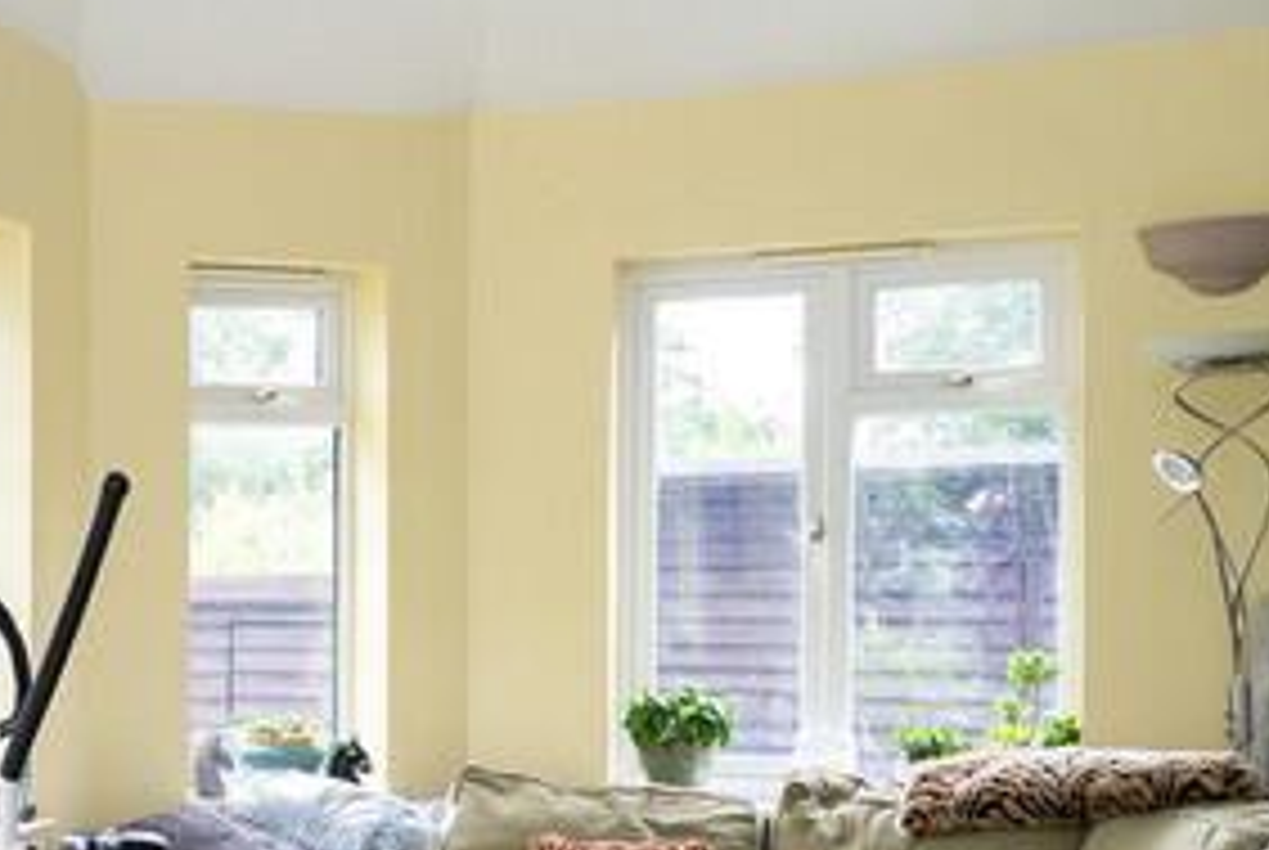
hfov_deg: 29.2
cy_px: 630
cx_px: -288
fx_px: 2048
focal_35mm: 58
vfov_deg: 23.2
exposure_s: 1/125
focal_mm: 16
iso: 1000
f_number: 7.1
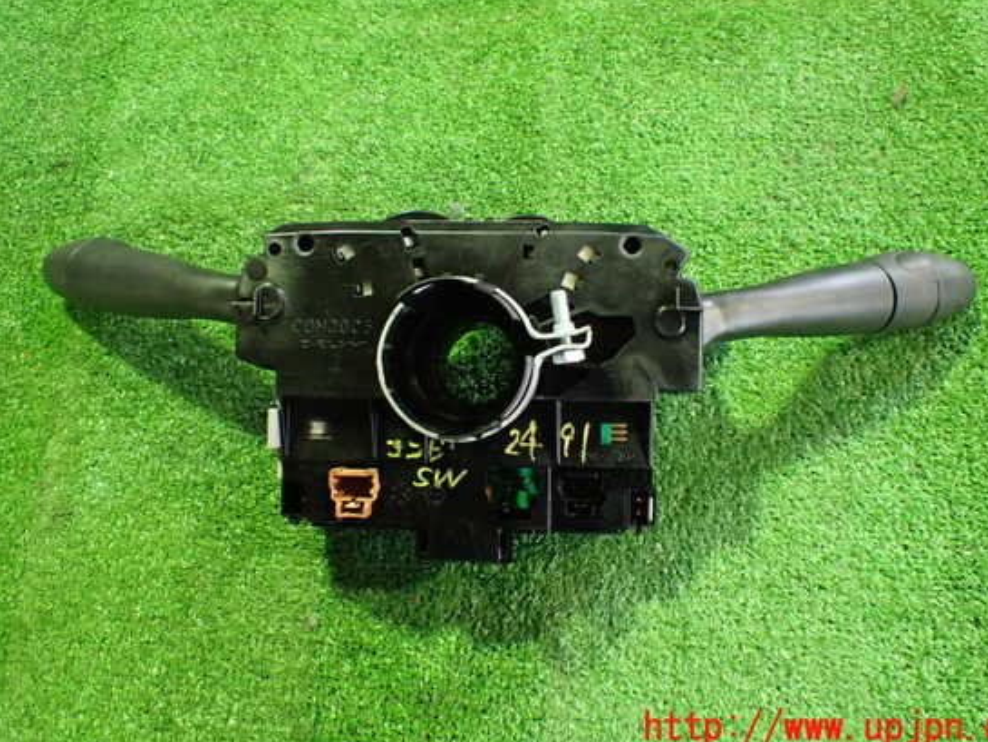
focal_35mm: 33
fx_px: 942
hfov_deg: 55.3
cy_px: 343
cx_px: 509
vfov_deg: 42.9
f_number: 2.3
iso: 1000
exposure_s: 1/30
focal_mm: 5.4
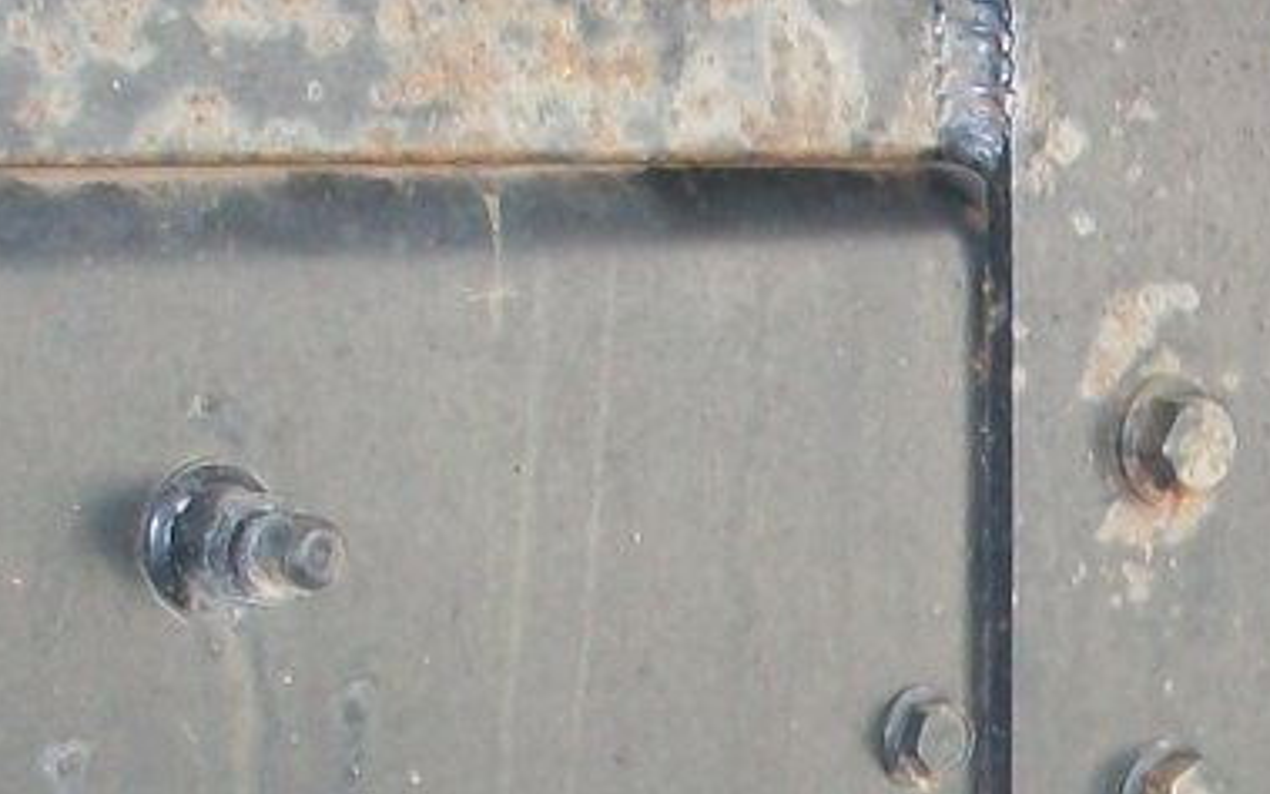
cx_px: 1436
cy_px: 742
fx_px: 4985
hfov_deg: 14.2
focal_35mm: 144
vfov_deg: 9.1
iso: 80
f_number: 2.8
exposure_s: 1/80
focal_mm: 5.7
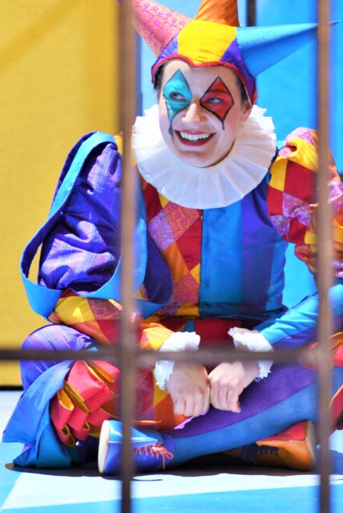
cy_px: 225
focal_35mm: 346
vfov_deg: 6.0
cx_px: 230
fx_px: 4934
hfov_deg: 4.0
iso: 1000
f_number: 2.8
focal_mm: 200
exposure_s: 1/200
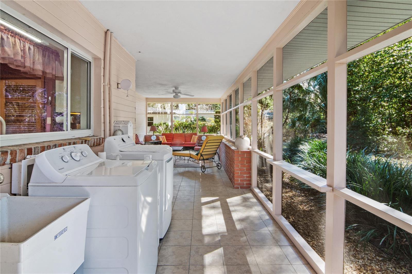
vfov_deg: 67.4
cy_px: 137
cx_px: 206
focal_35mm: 18
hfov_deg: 90.0
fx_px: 206
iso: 320
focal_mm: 12
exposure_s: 1/2
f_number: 11
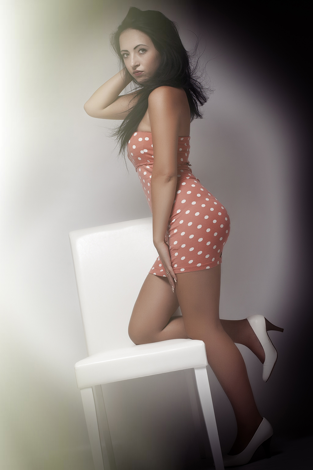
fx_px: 980
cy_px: 235
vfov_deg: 27.0
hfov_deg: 18.2
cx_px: 156
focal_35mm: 75
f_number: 11
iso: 200
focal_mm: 50
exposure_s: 1/500
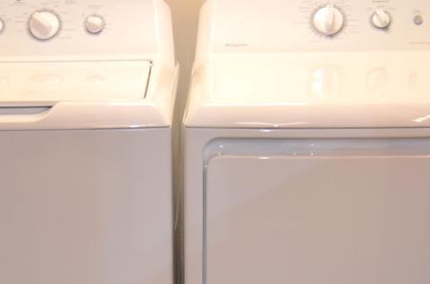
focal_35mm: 81
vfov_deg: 16.1
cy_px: 345
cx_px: 154
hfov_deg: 25.0
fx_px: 965
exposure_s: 1/60
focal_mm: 12
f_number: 4
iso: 280
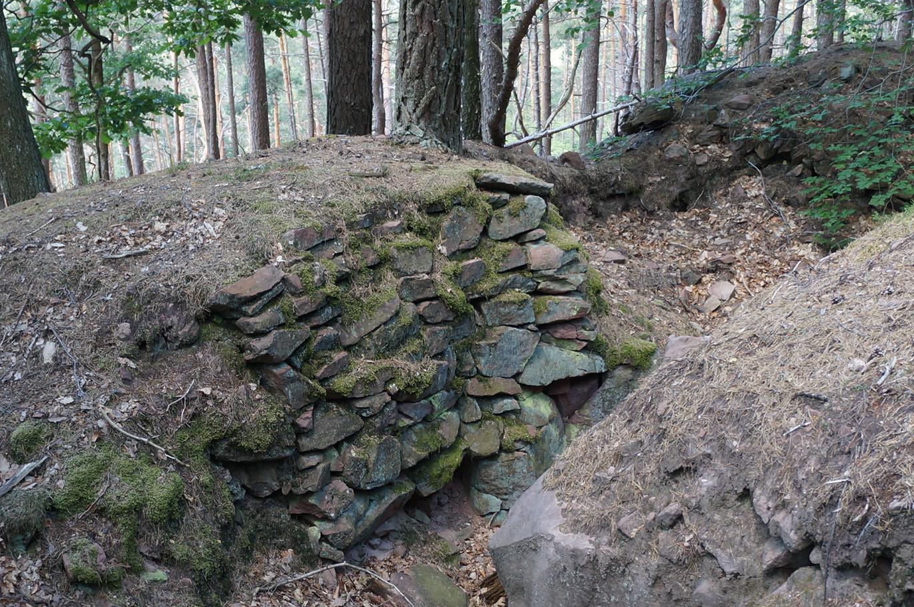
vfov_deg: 27.8
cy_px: 418
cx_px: 474
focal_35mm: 48
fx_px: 1217
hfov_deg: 41.2
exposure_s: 1/60
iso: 250
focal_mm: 18
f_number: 4
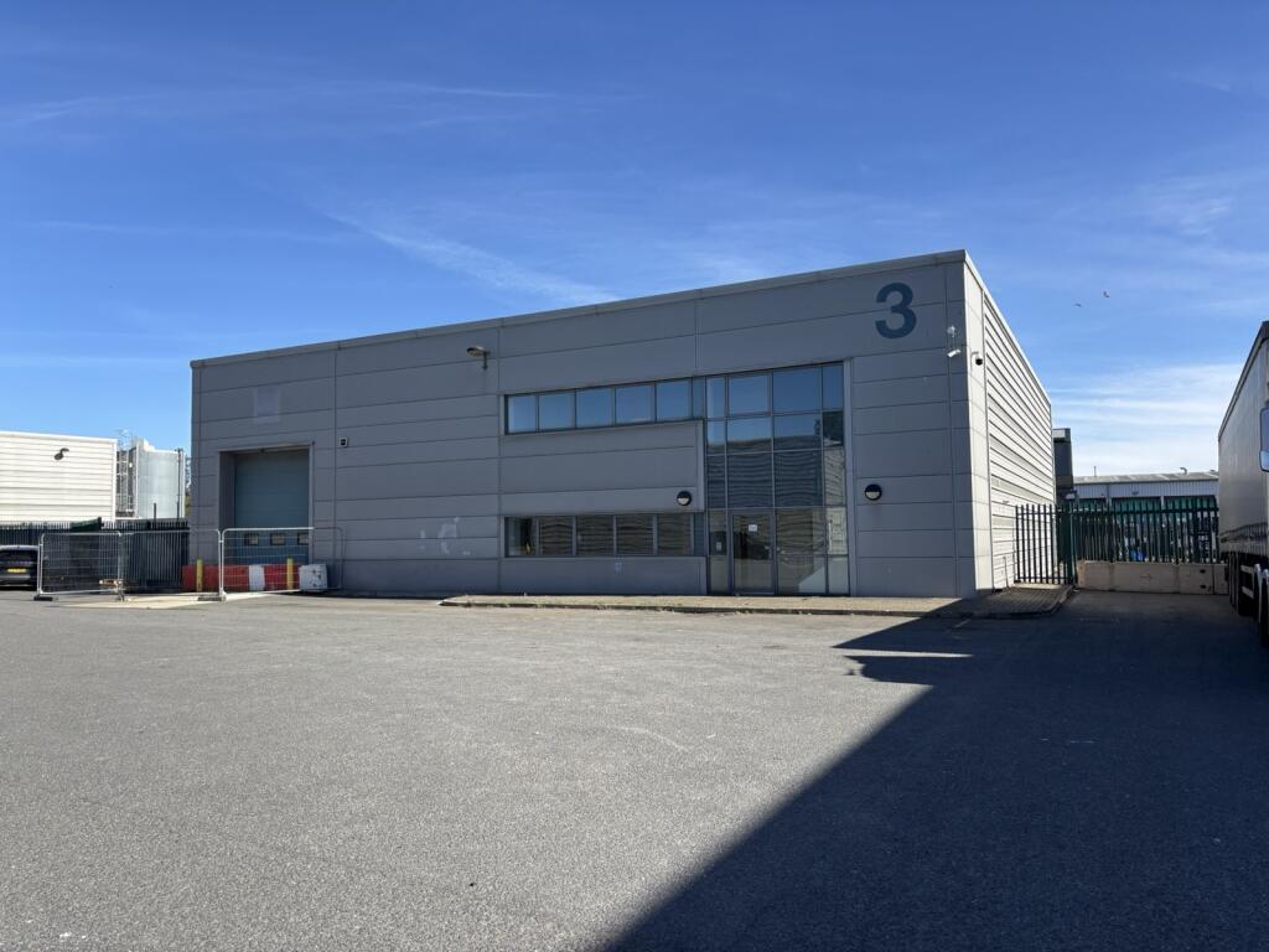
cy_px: 476
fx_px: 953
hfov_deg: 67.3
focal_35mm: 26
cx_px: 634
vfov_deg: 53.1
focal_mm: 5.96
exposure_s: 1/2639
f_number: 1.6
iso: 50
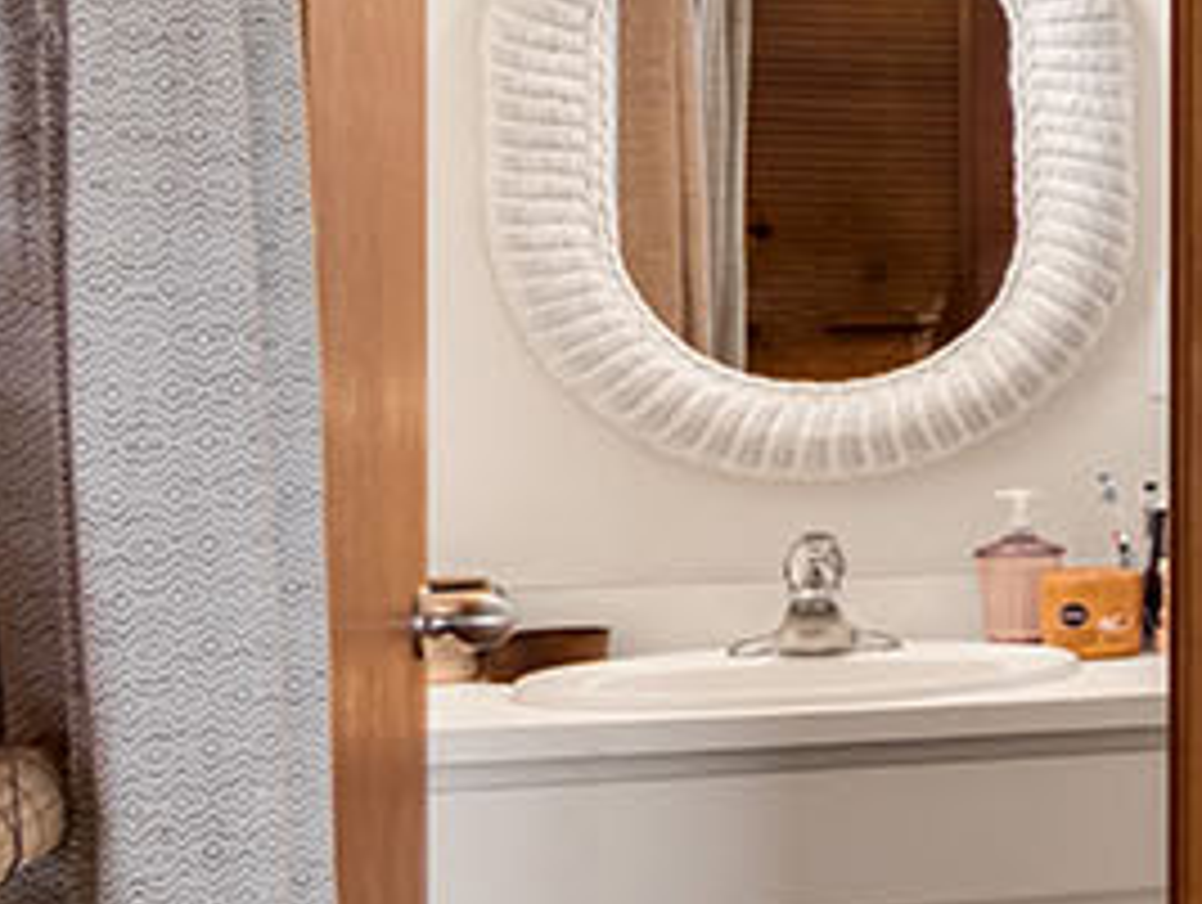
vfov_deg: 13.4
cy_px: 234
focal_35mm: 110
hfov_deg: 10.5
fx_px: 3825
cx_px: 3858
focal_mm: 17
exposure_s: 1/2
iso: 250
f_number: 8
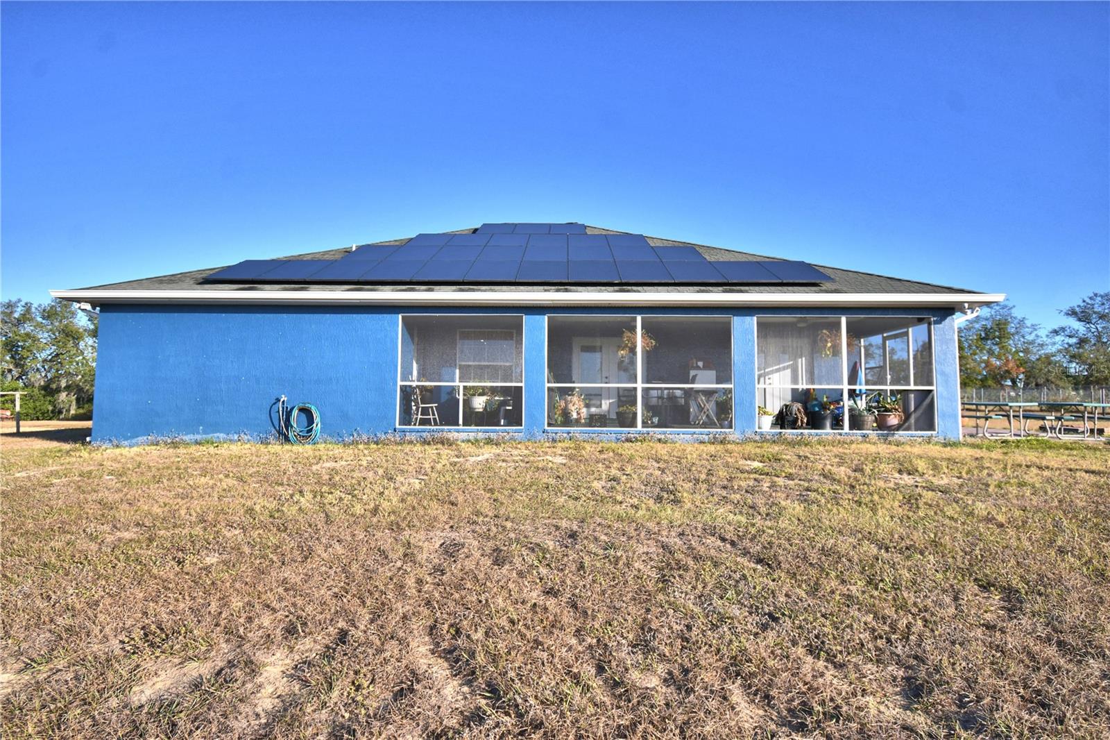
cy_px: 370
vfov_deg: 64.5
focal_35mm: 19
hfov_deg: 86.9
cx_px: 555
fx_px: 586
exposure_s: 1/800
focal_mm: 13
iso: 100
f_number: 4.8
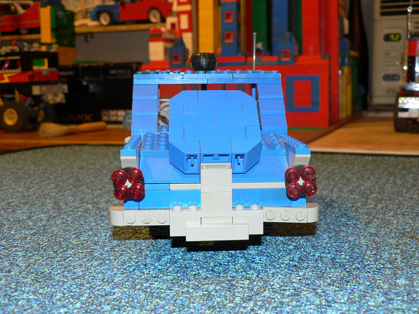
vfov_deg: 30.9
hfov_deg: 40.4
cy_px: 157
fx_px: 569
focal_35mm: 47
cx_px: 210
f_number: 2.8
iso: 100
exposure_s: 1/8
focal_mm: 7.8
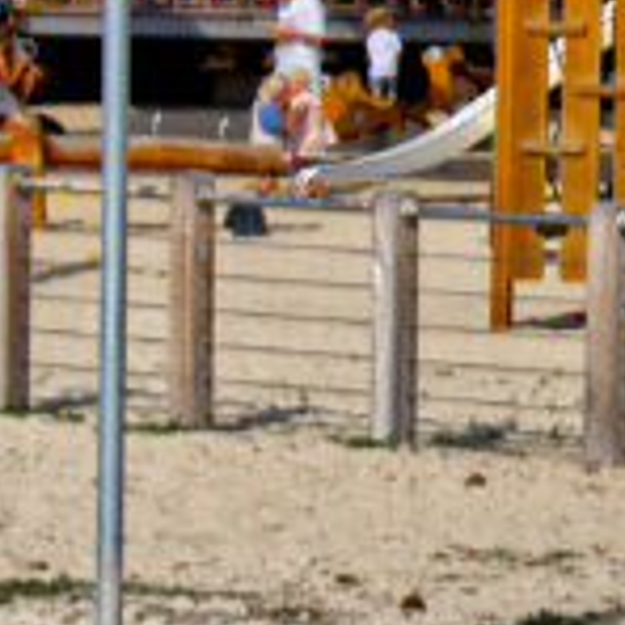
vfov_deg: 6.6
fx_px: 5413
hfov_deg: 6.0
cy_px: -108
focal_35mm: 265
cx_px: 2019
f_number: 5
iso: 100
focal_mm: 30
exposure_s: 1/1250
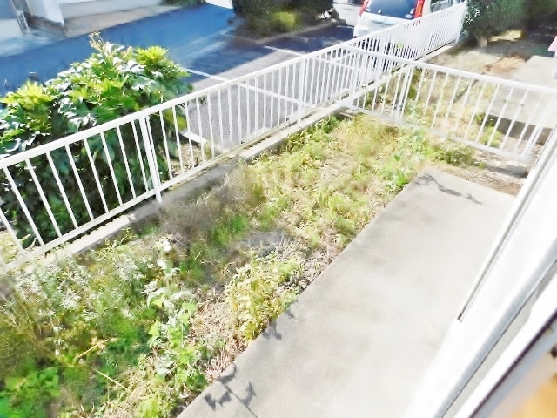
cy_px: 209
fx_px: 370
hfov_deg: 73.9
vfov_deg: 58.9
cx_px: 278
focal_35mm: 23
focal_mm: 4
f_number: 3
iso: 125
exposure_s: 1/800
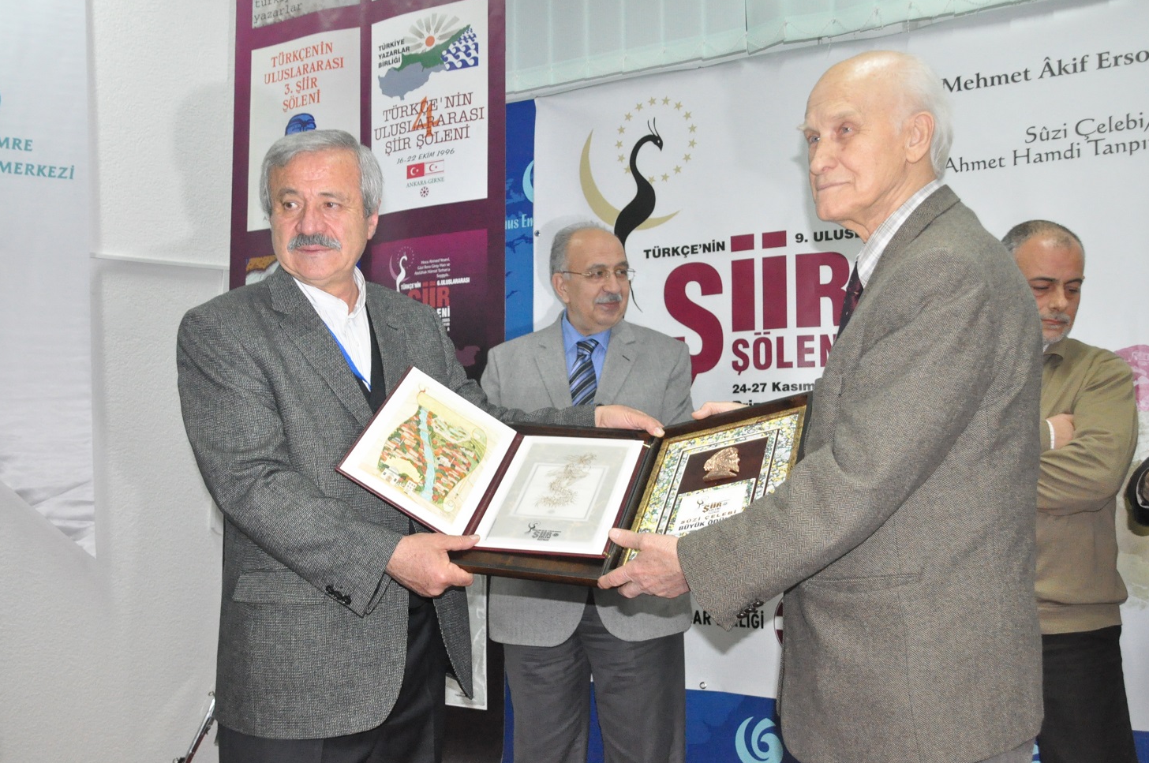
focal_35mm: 34
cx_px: 588
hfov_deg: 55.8
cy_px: 389
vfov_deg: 38.8
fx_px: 1084
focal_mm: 22
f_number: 5.6
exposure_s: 1/60
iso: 3200
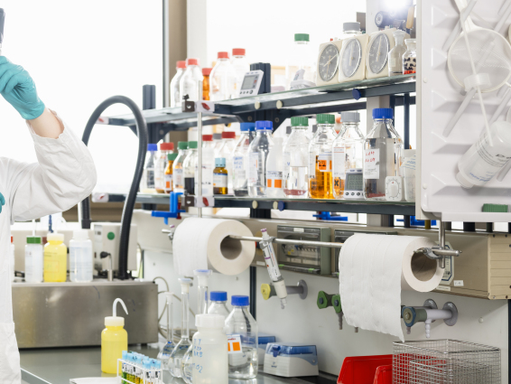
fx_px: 1063
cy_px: 222
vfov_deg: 20.4
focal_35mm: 72
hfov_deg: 26.8
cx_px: 144
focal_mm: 50
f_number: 3.5
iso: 100
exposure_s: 1/100
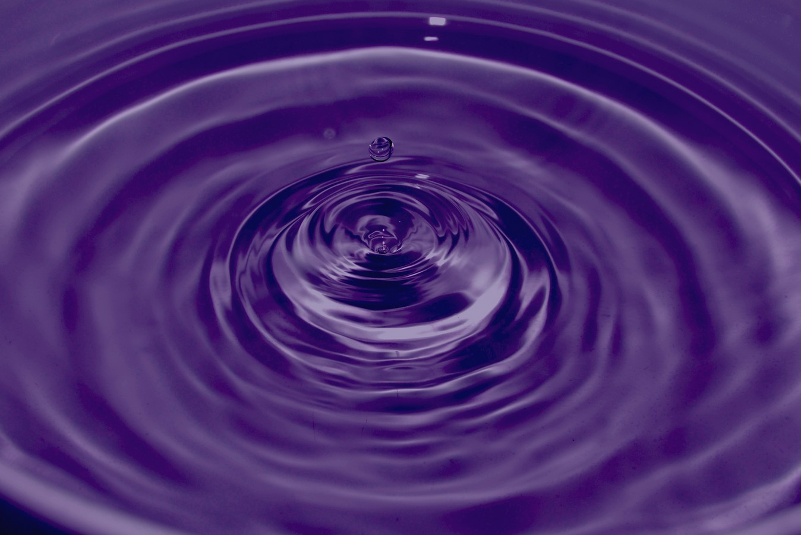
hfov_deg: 19.4
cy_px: 268
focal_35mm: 105
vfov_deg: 13.1
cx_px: 400
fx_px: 2337
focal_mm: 70
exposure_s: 1/200
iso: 100
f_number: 8
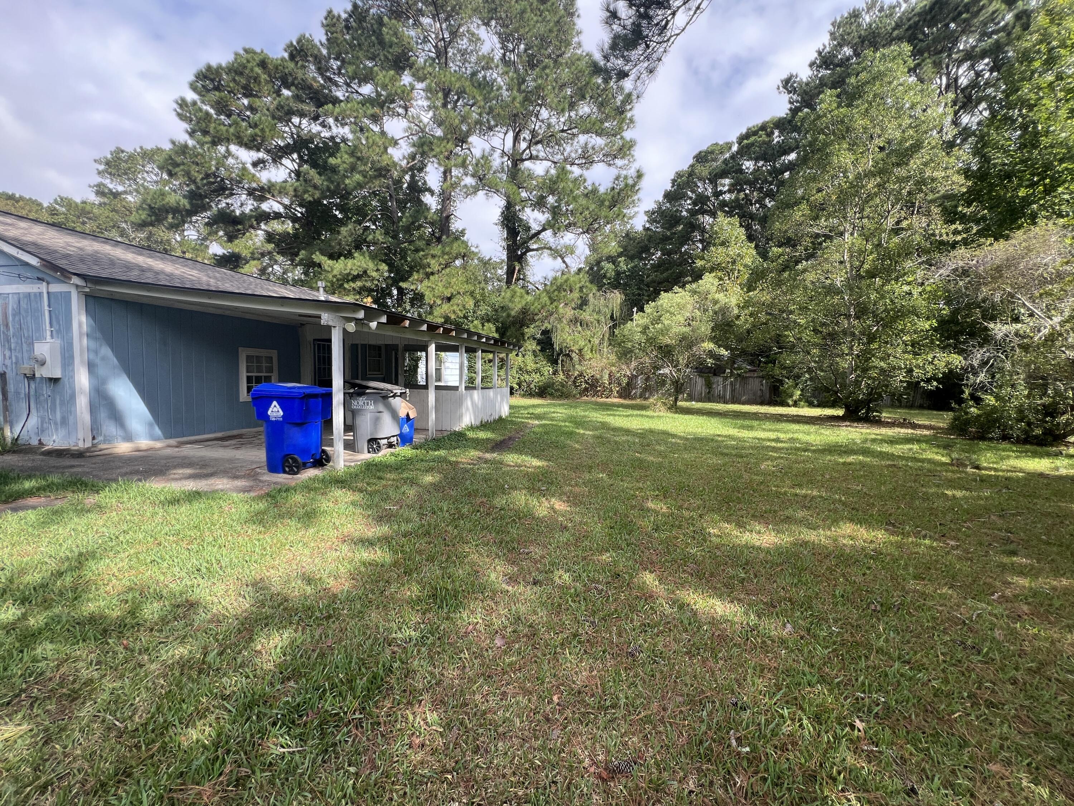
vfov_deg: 89.9
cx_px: 537
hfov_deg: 106.2
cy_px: 403
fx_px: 403
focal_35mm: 13
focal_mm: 1.57
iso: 32
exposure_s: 1/345
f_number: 1.8
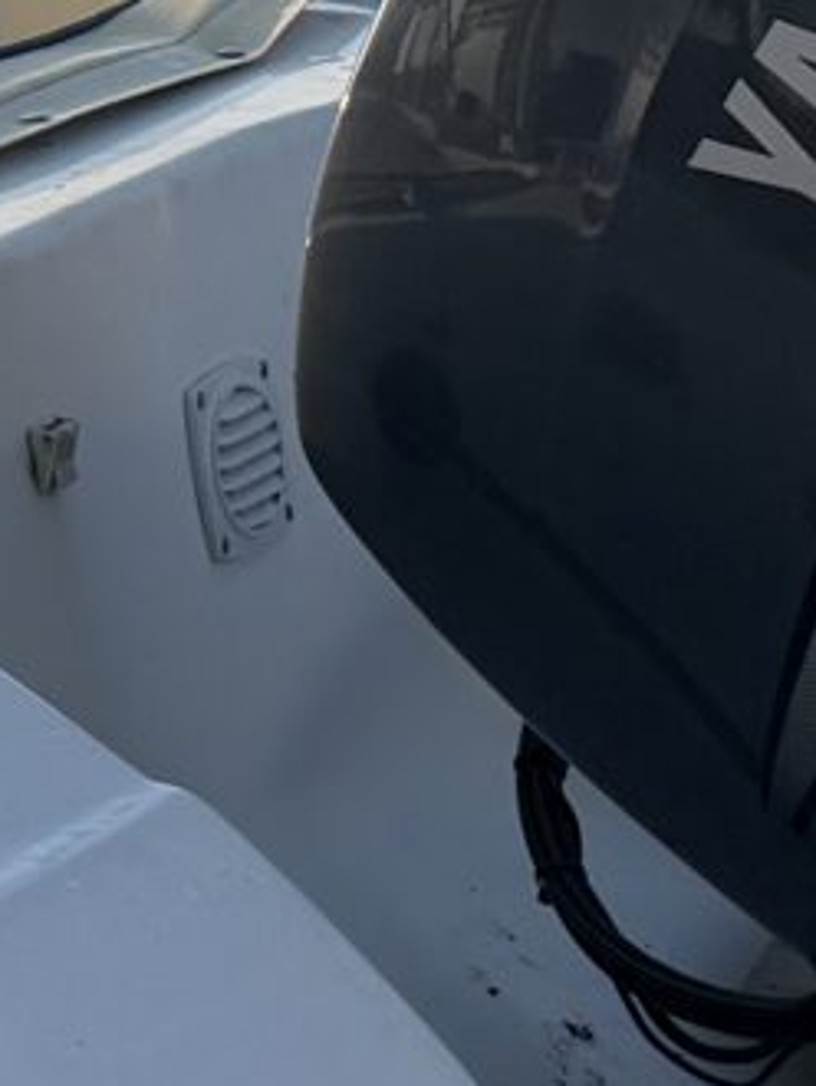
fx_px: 5839
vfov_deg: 10.6
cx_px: -1119
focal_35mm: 186
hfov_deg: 7.5
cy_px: 313
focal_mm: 6.76
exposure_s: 1/7353
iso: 100
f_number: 1.78
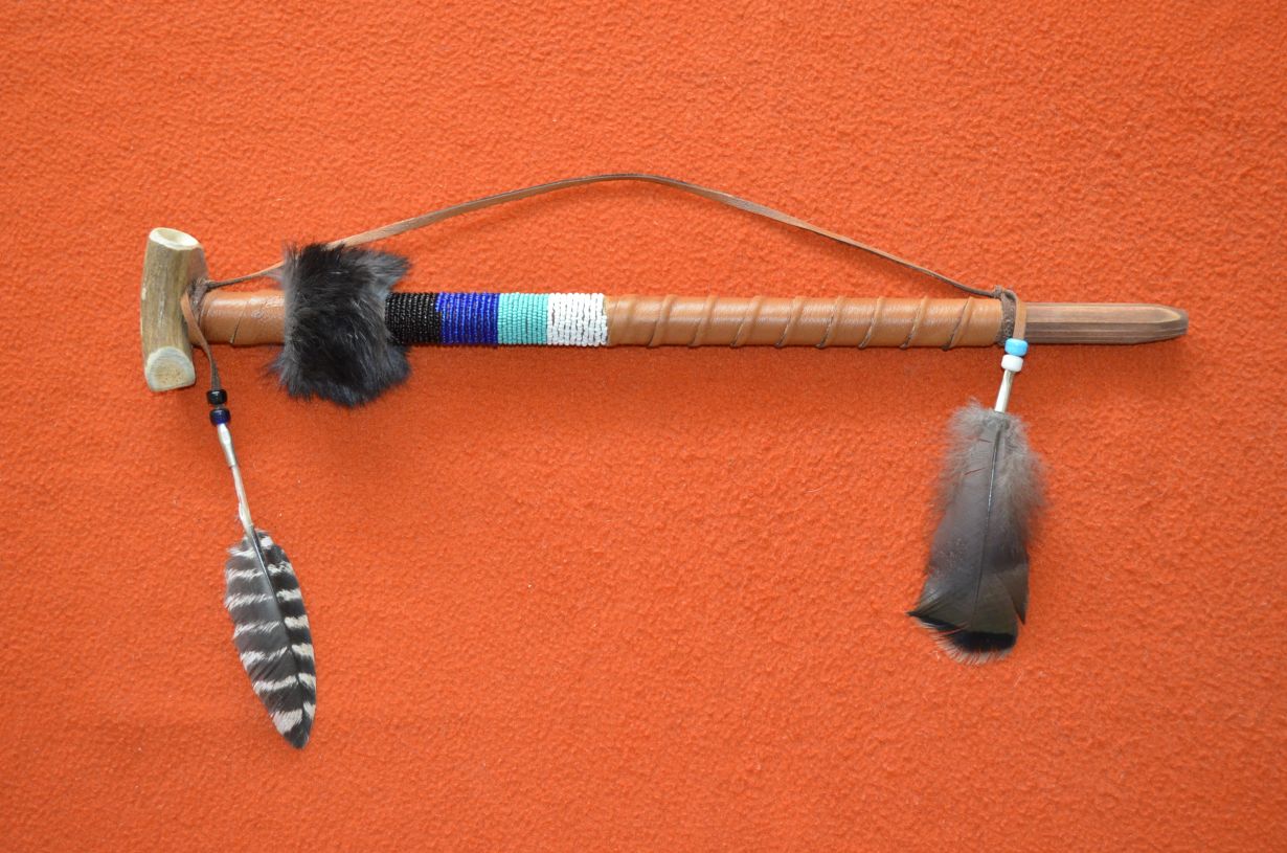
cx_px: 644
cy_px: 426
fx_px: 1713
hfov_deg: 41.2
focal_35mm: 48
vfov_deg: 28.0
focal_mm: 32
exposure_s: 1/60
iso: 2200
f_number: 4.8
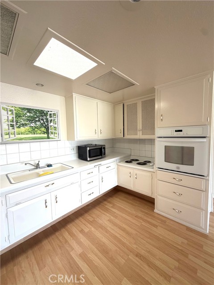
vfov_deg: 102.1
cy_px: 142
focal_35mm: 14
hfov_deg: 85.7
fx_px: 115
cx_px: 107
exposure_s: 1/121
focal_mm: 2.22
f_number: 2.2
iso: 160
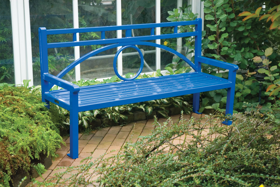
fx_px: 561
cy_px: 94
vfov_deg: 19.0
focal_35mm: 72
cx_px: 140
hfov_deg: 28.0
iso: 160
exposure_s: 1/90
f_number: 5
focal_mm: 48
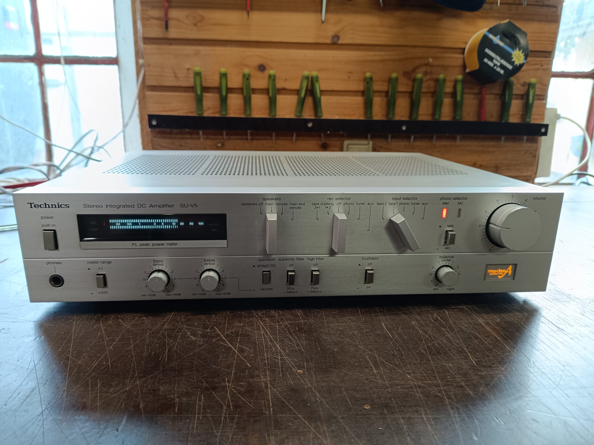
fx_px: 412
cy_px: 222
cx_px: 297
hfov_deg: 71.6
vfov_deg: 56.8
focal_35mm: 24
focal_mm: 5.59
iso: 579
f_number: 1.88
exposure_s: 1/50.1
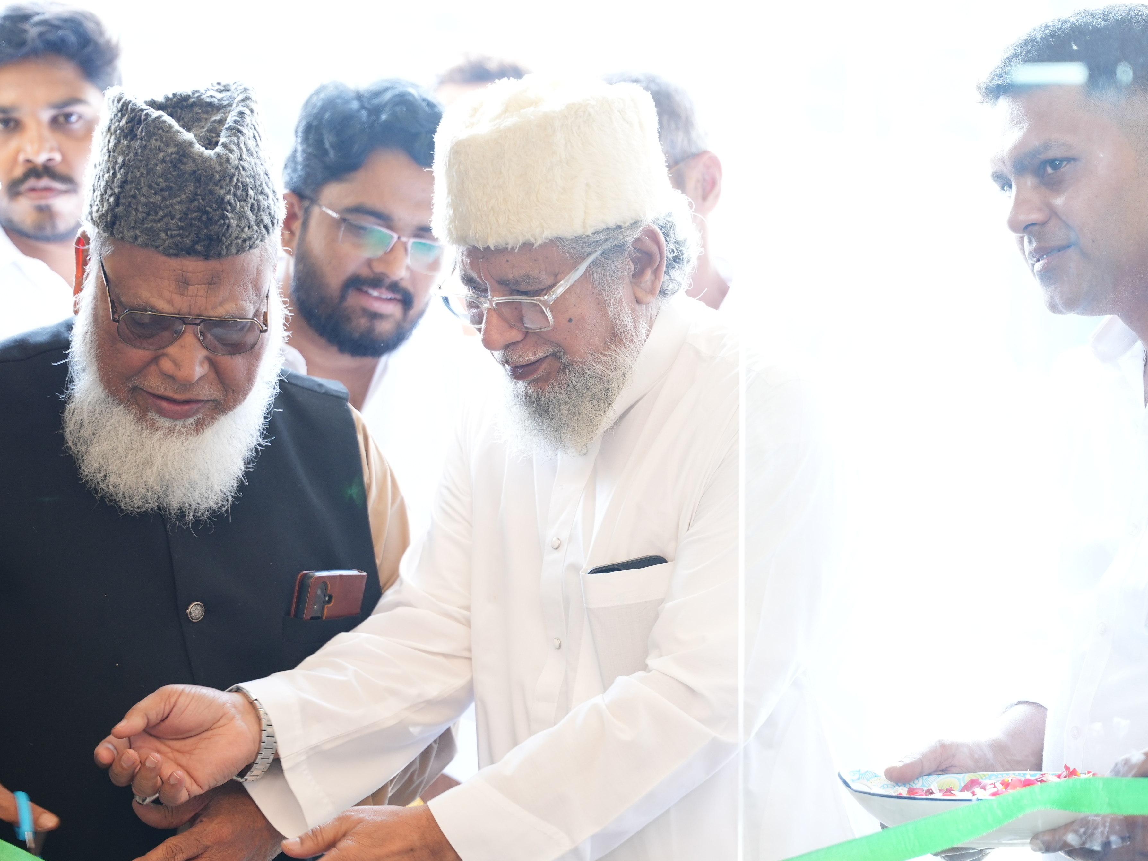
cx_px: 642
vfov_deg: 14.2
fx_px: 3466
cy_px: 475
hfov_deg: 18.8
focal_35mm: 105
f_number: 2.8
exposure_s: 1/125
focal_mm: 62.3
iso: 320
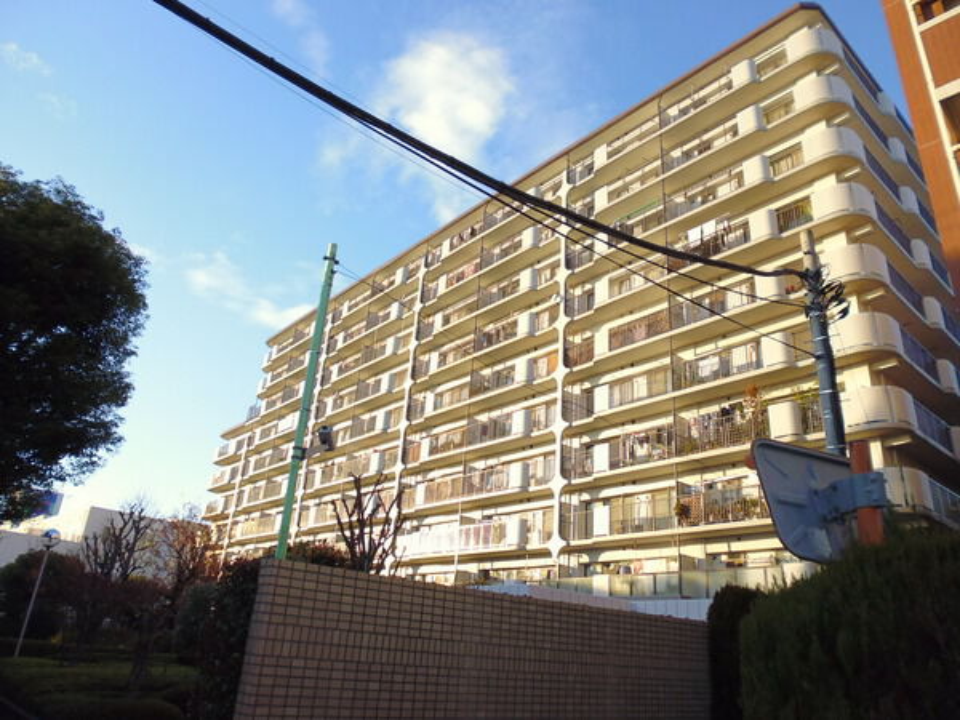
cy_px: 360
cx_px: 480
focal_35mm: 24
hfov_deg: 71.6
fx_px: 666
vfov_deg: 56.8
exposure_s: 1/400
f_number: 2.8
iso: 160
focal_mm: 4.3
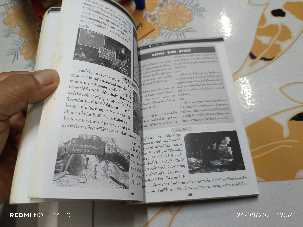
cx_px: 152
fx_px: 210
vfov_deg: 56.8
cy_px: 114
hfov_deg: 71.6
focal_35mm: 24
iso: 1197
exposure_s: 1/50
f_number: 1.7
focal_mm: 5.31
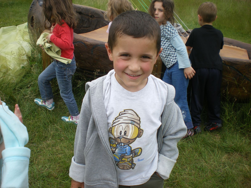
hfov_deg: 51.4
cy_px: 94
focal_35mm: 36
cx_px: 126
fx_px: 261
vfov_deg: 39.7
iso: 50
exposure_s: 1/500
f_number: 3.1
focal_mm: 6.3
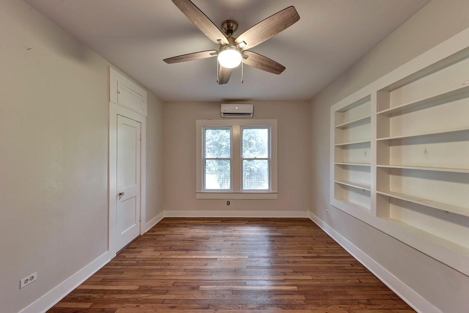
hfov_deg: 108.3
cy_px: 156
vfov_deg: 85.4
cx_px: 234
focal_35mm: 13
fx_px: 169
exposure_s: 1/4
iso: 400
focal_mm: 13
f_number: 8
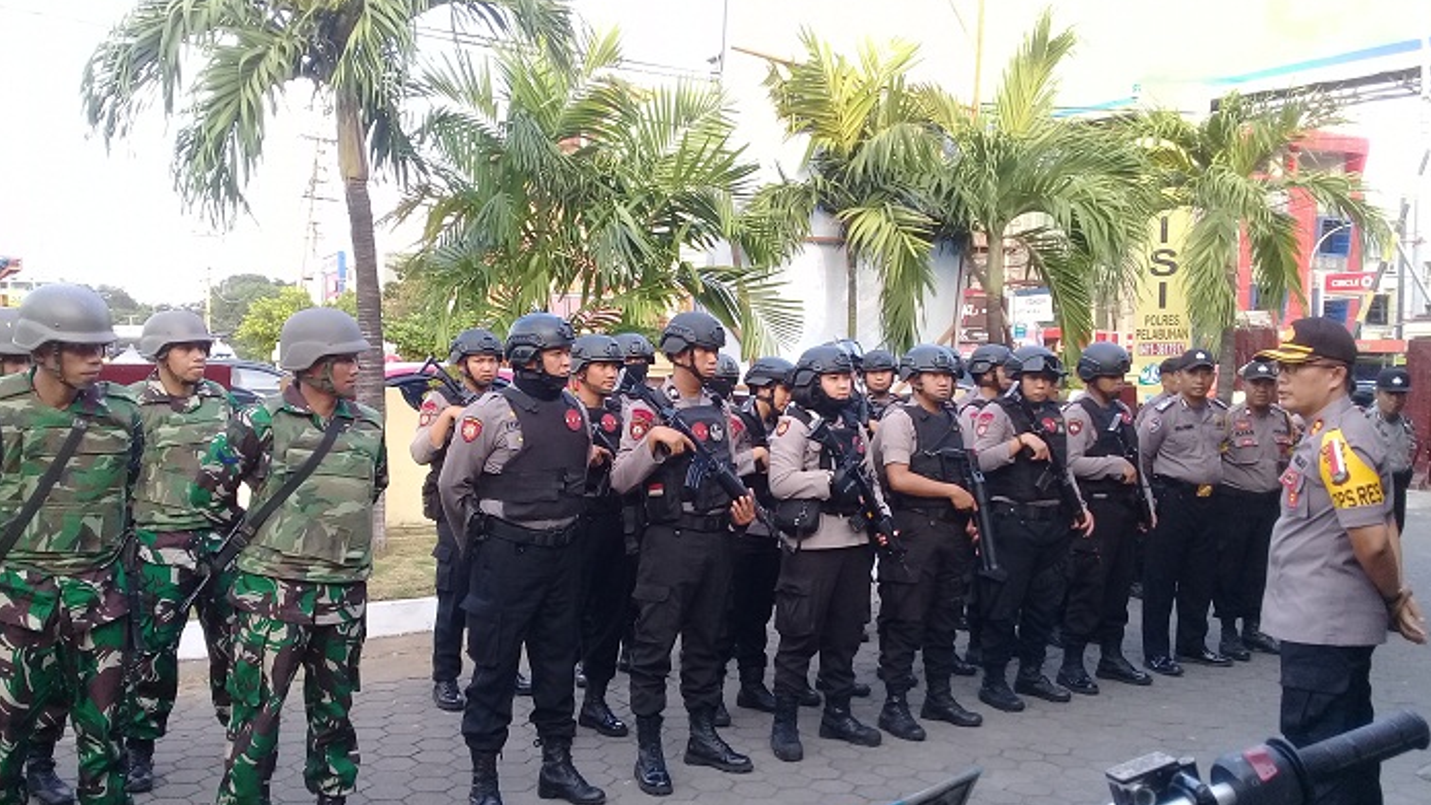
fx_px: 1290
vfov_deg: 34.6
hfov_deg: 58.0
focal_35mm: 34
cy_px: 444
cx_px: 717
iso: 80
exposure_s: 1/100
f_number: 2.2
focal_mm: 3.3
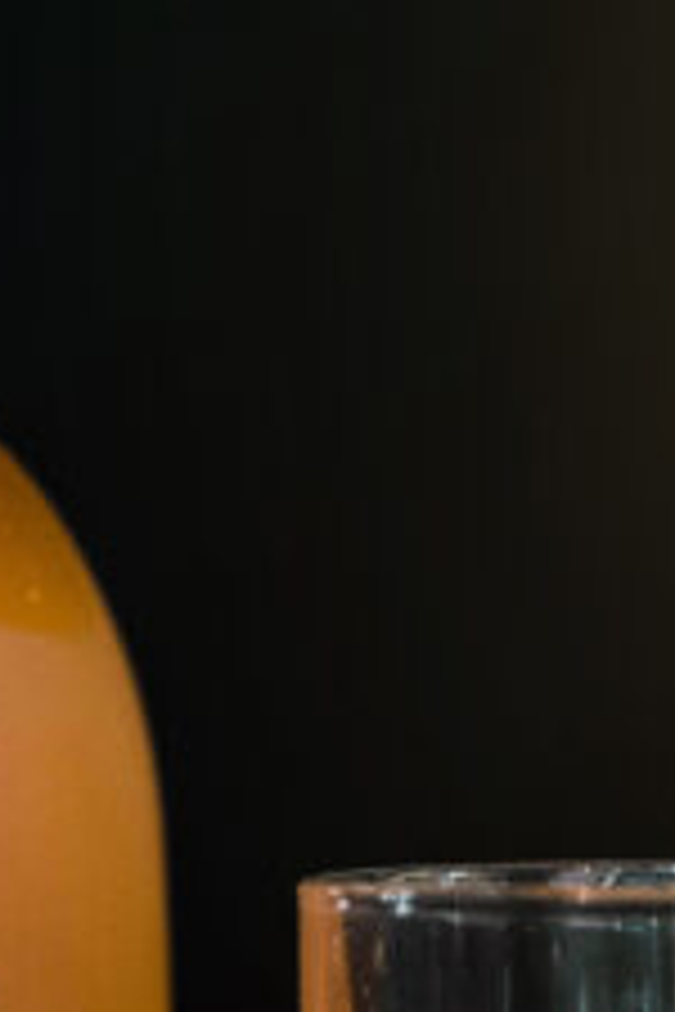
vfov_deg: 8.6
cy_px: 391
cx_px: 106
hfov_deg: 5.7
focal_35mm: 240
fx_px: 6755
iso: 640
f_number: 4.5
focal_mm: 52.7
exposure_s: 1/40
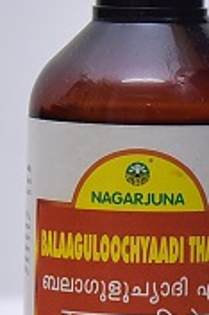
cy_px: 283
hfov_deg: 7.0
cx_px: 161
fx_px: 1719
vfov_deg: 10.4
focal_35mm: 197
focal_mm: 66
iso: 1250
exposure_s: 1/160
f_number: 4
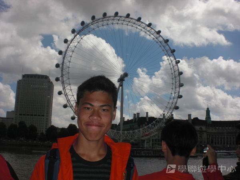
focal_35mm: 38
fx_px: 263
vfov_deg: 37.7
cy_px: 90
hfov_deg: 49.0
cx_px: 120
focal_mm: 6.3
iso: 64
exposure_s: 1/1000
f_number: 5.6
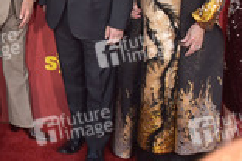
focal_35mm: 81
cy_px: 11
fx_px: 544
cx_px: -62
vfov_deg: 16.6
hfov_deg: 22.7
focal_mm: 28
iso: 1250
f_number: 6.3
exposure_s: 1/1250
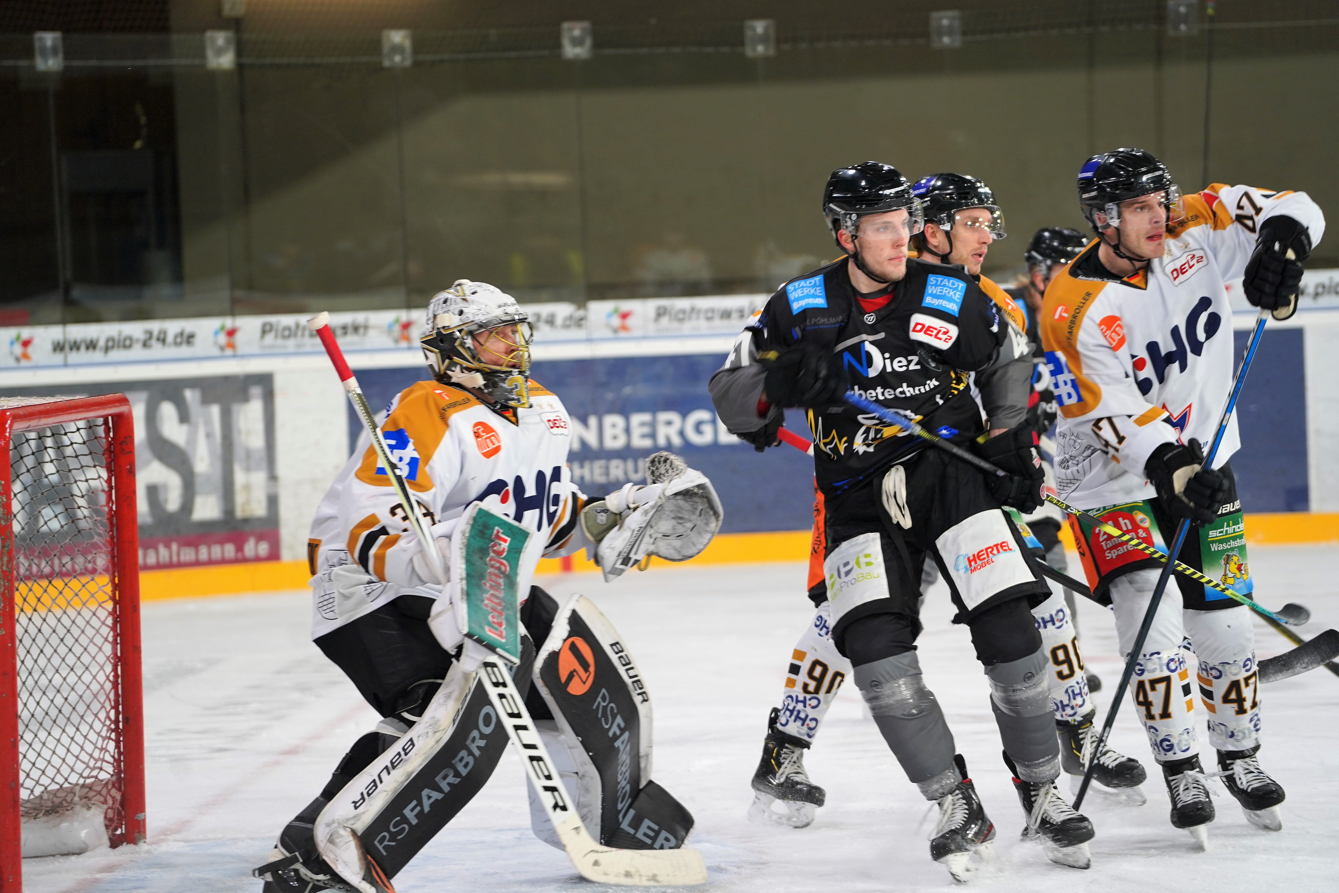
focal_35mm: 159
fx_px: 5913
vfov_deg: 8.6
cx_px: 670
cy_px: 446
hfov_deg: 12.9
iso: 500
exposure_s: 1/160
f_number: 4
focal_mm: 159
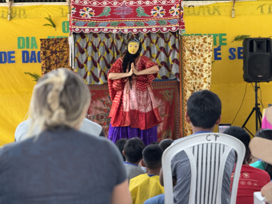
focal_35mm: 120
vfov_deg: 12.3
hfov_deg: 16.4
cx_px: 136
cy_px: 102
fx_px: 943
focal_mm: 15.66
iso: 320
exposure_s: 1/120
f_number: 2.8
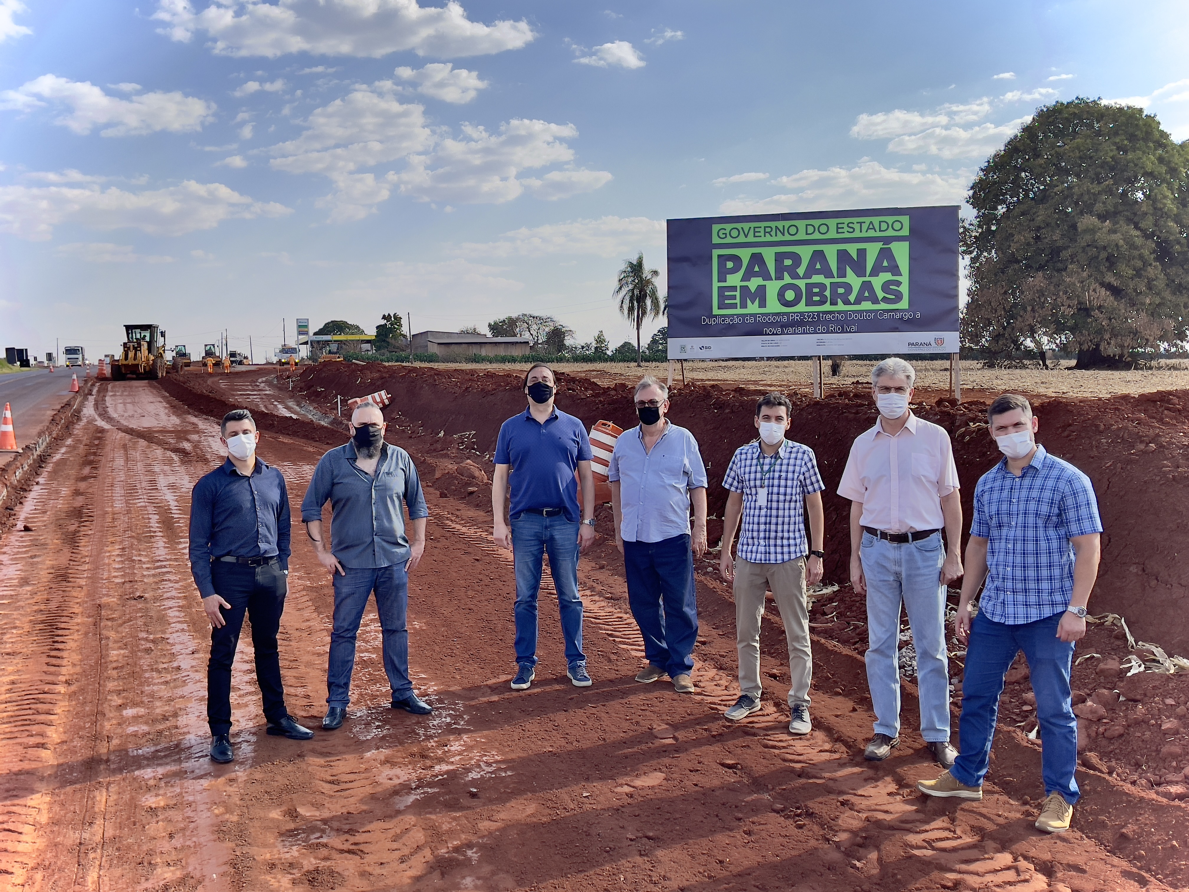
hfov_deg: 67.3
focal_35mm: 26
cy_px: 446
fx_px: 893
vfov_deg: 53.1
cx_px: 594
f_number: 1.6
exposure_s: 1/3086
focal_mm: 5.1
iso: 32
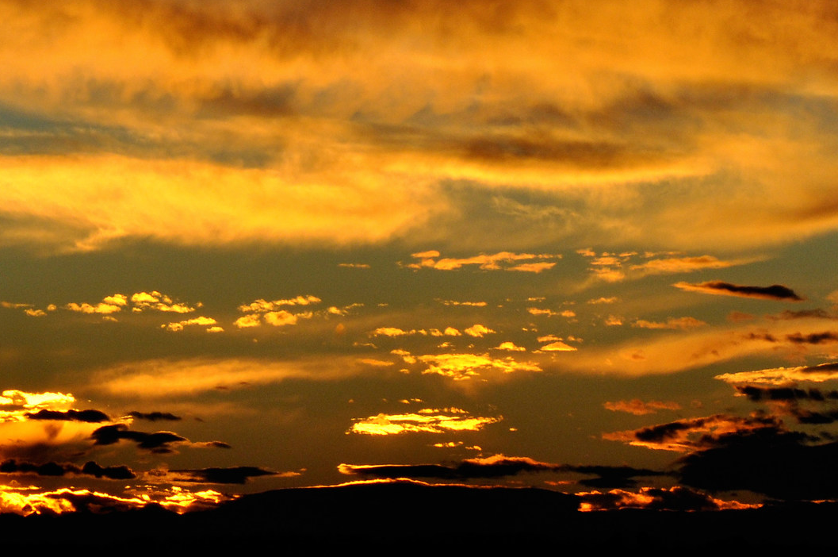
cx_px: -25
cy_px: 59
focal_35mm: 293
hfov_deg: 7.0
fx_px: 6812
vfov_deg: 4.7
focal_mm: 86
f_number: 22
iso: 400
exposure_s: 1/125
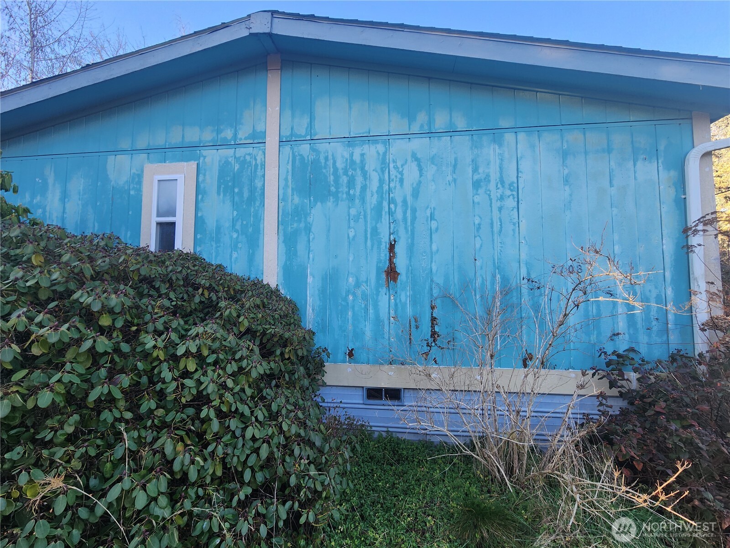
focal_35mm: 13
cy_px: 274
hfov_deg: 106.2
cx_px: 365
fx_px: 274
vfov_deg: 89.9
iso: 50
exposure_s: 1/119
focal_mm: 2.2
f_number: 2.2
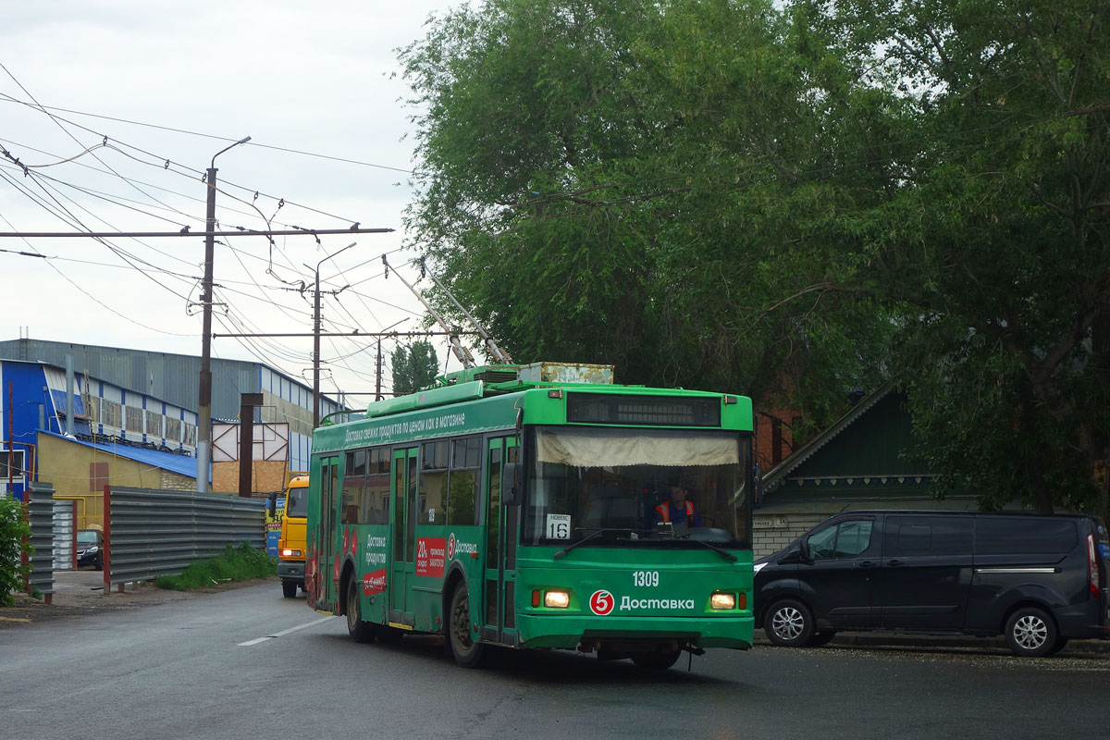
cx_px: 555
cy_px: 370
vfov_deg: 18.9
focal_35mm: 72
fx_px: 2220
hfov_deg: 28.1
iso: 125
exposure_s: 1/500
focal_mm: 26.57
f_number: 4
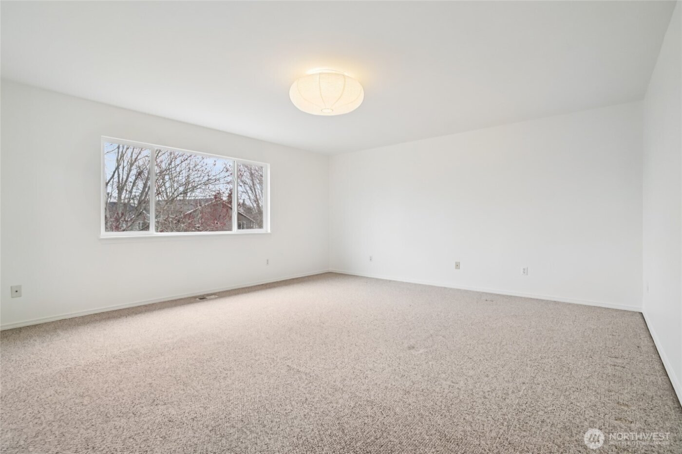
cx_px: 341
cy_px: 227
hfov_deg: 96.7
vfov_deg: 73.7
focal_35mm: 16
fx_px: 303
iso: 1600
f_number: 8
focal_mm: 16
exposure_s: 1/40
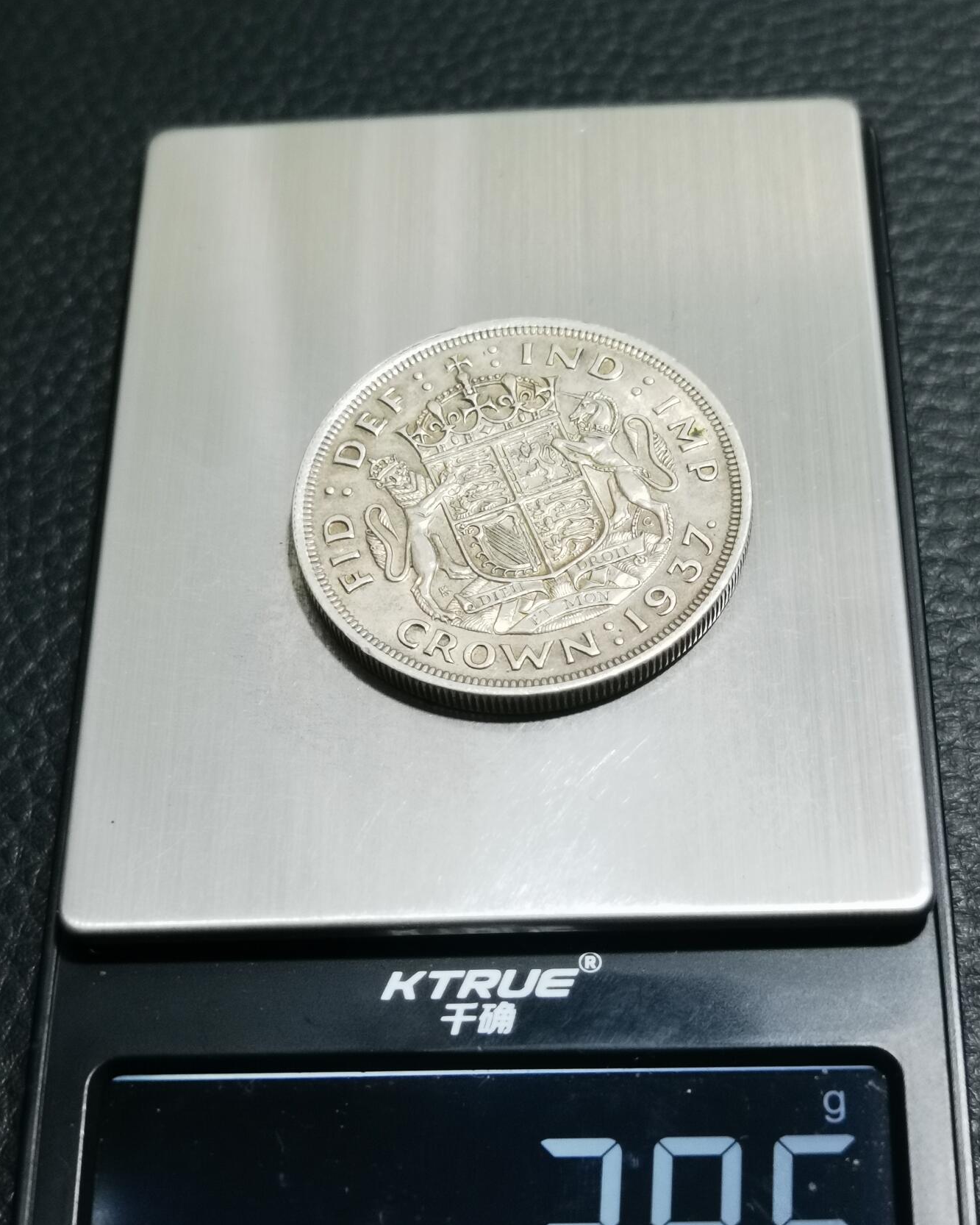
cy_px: 647
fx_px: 2103
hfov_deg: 26.2
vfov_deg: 32.5
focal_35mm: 58
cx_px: 493
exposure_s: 1/100
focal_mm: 6.67
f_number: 1.9
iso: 200
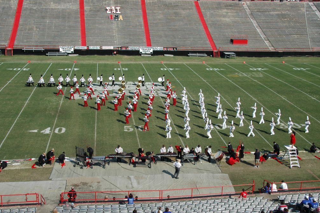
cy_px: 109
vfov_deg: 30.1
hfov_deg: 44.1
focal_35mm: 45
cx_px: 163
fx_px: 395
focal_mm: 29
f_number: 10
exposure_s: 1/400
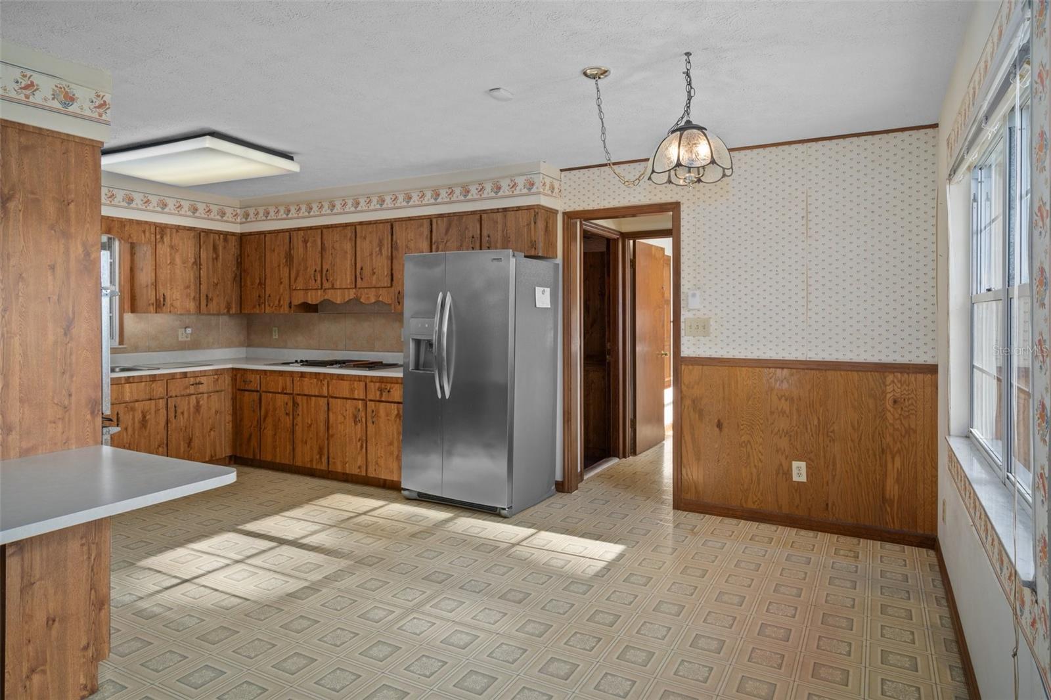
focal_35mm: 21
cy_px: 350
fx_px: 613
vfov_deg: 59.5
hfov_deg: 81.2
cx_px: 526
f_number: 8
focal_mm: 21
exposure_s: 1/10
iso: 320
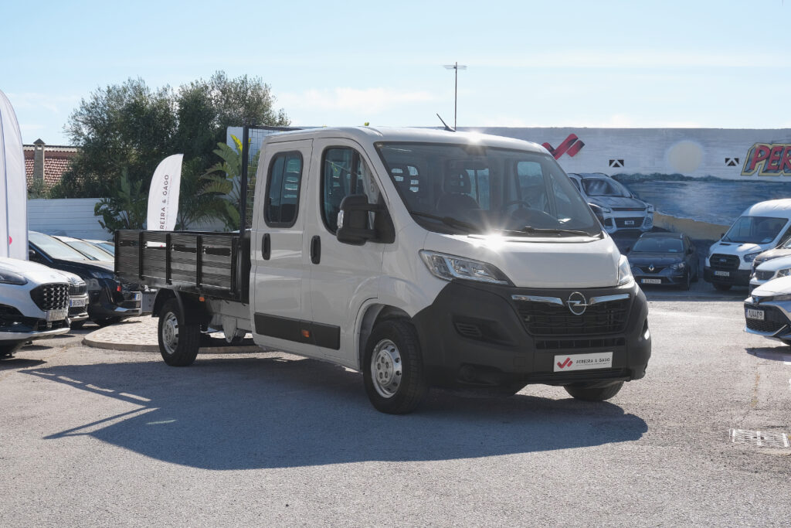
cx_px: 396
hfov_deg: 36.9
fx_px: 1187
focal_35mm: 54
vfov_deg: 25.1
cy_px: 264
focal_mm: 36.3
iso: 160
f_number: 9
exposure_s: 1/250
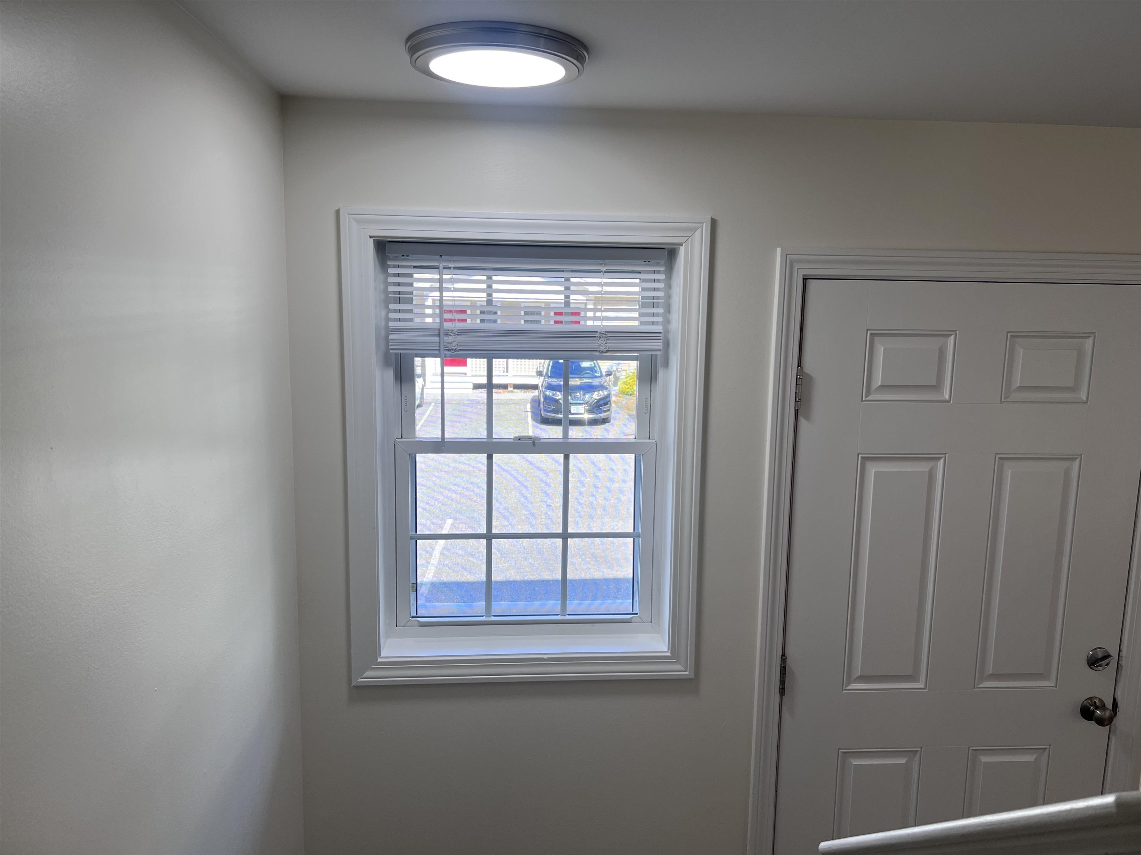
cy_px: 428
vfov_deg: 53.1
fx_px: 857
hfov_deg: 67.3
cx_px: 570
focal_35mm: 26
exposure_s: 1/284
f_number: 1.5
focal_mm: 5.7
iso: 40
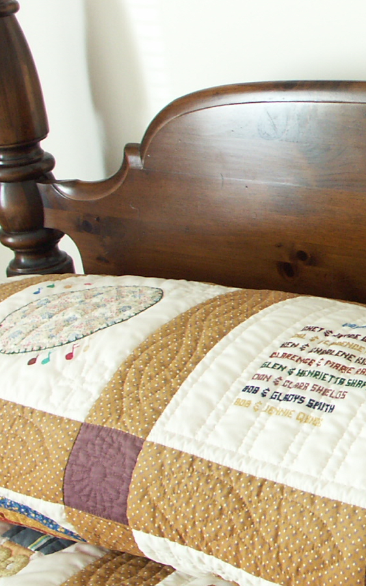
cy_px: 280
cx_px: 590
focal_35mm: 71
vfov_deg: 29.0
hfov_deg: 16.3
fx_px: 1133
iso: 100
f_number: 3.5
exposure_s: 1/13
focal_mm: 7.48
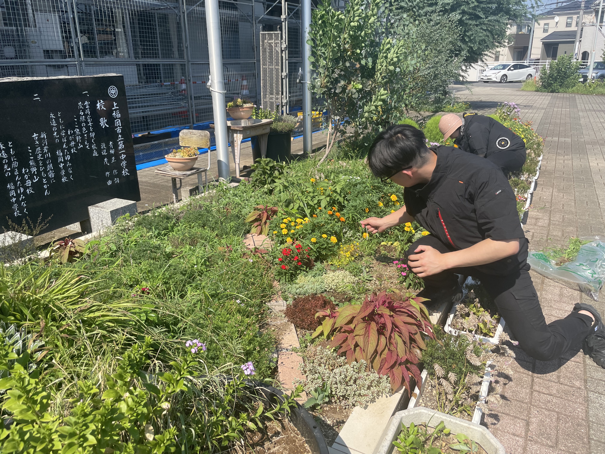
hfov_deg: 67.3
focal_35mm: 26
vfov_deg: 53.1
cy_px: 227
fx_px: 454
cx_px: 302
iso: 32
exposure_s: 1/2132
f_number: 1.6
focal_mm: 4.2
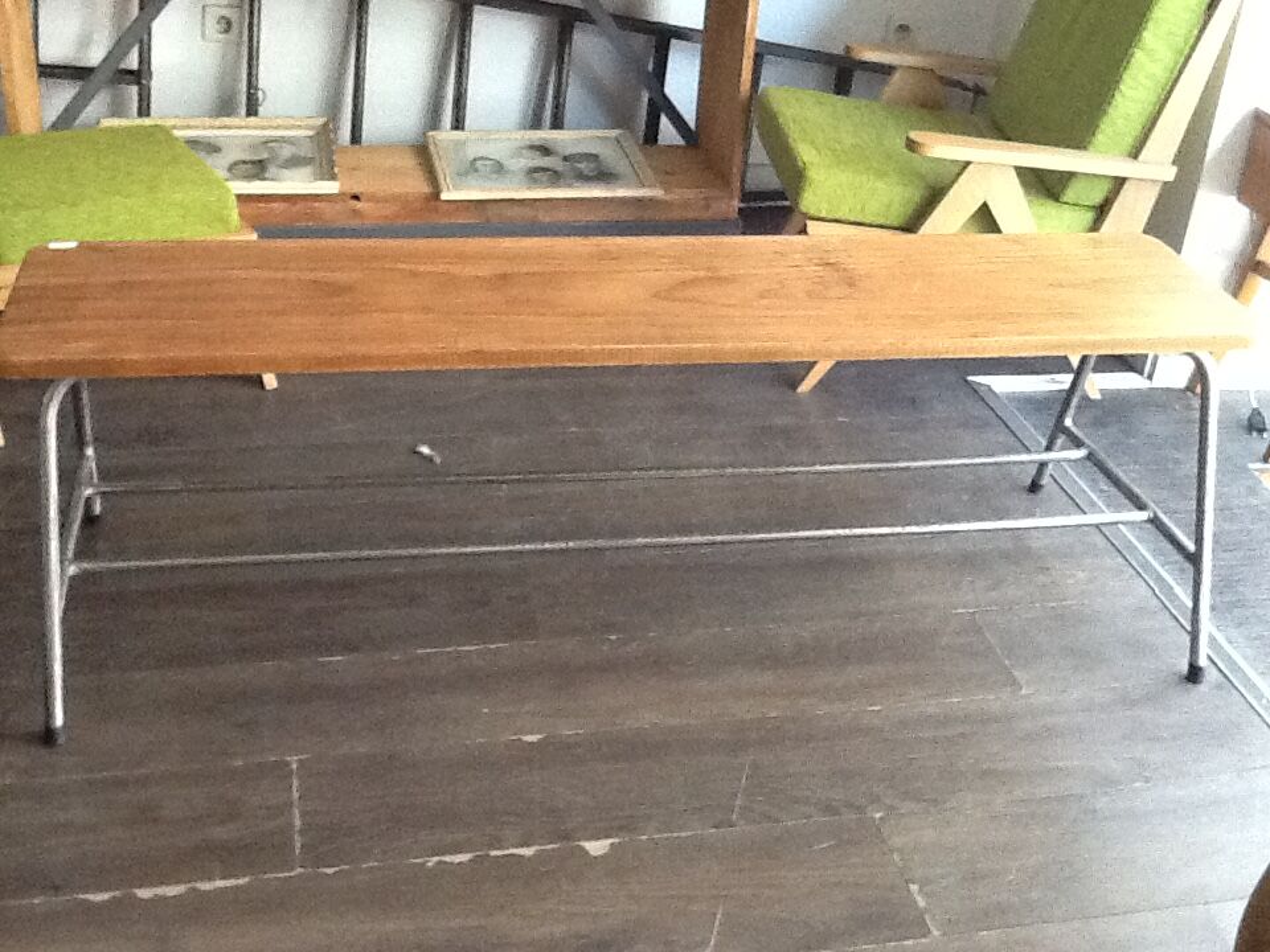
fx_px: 1614
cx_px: 635
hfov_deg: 42.9
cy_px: 476
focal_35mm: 44
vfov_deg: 32.9
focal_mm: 2.03
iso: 250
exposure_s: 1/30
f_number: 2.4
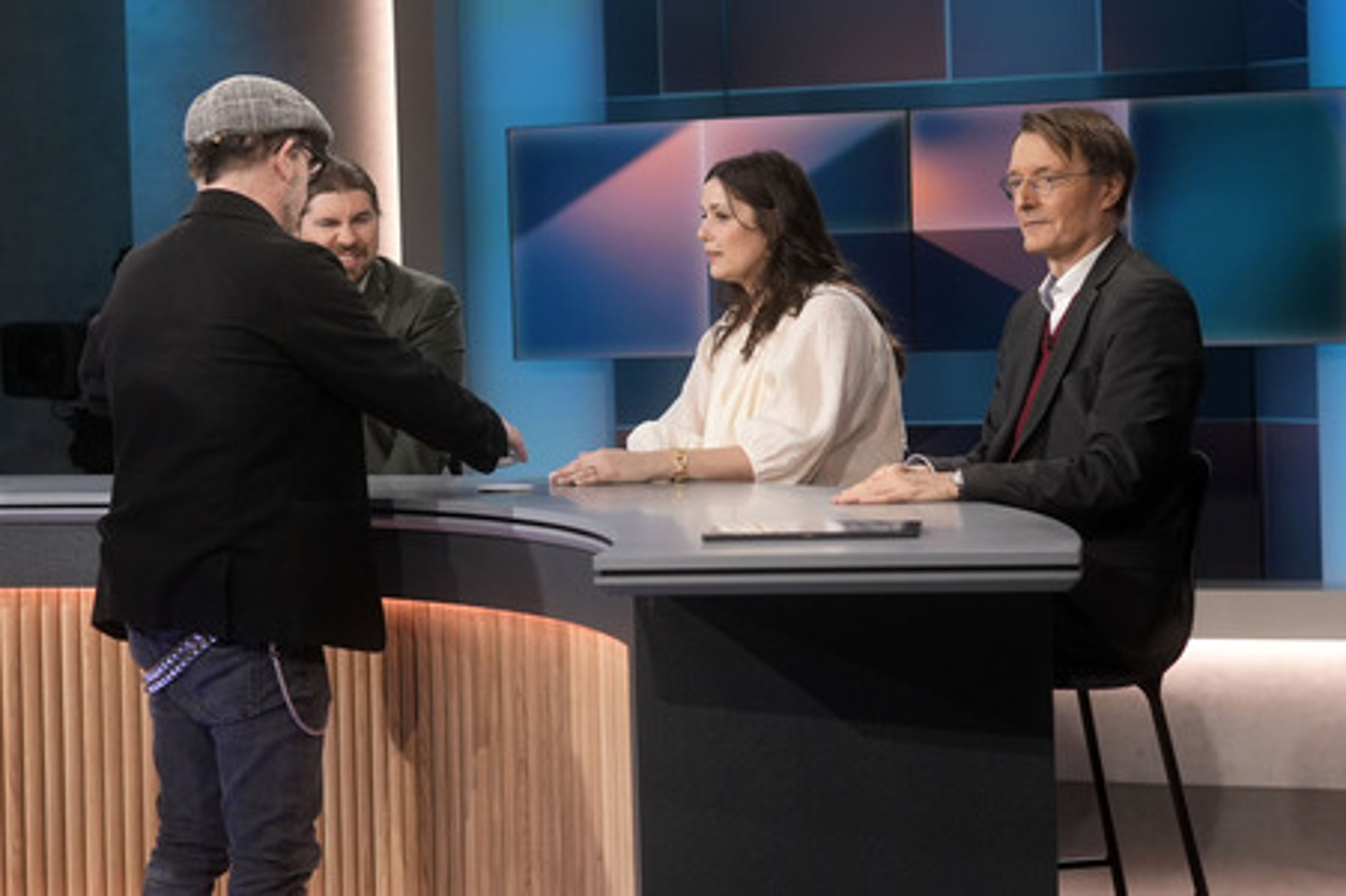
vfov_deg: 29.8
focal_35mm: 45
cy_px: 448
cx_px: 673
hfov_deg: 43.6
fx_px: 1681
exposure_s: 1/125
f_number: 2.2
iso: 640
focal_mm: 30
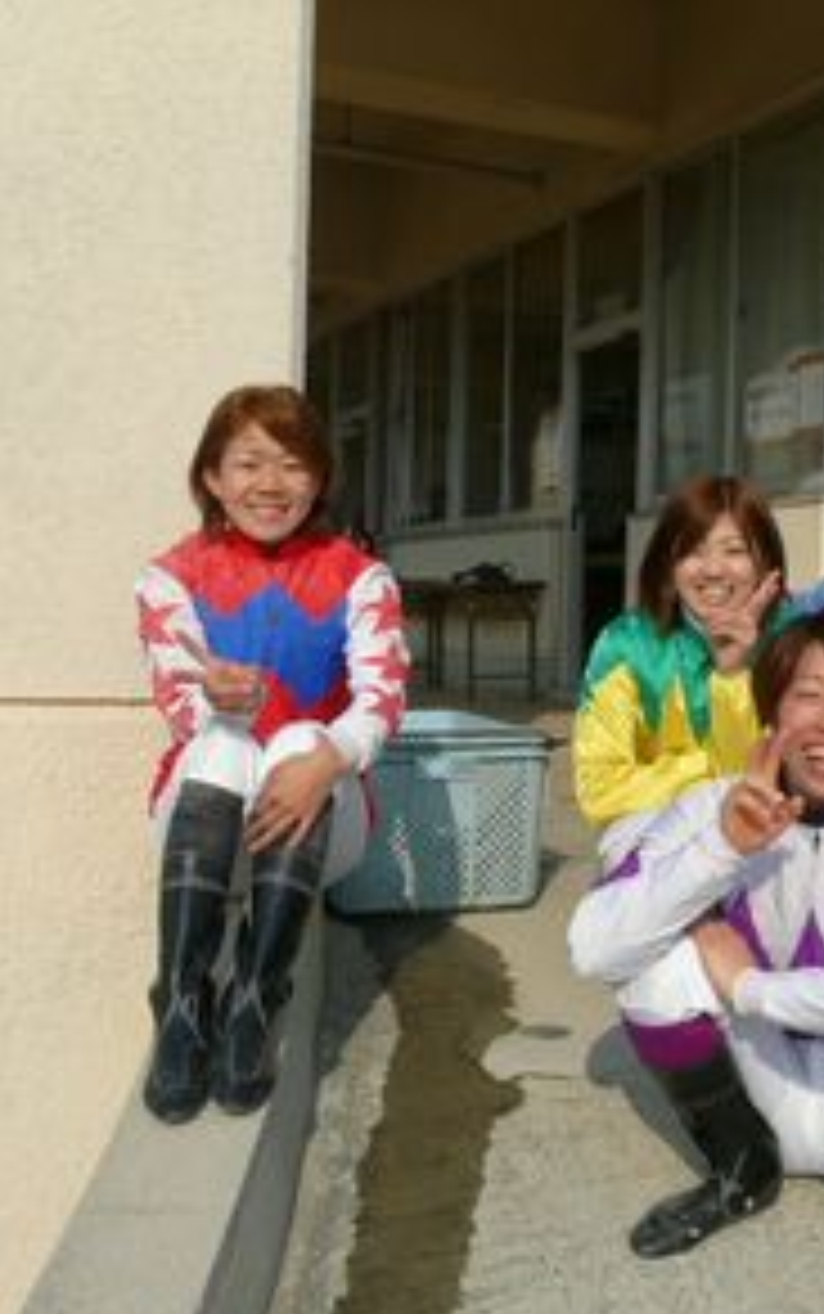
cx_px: 675
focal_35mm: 45
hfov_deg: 28.0
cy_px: 666
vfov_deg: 44.3
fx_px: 1614
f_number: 5.6
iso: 100
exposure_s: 1/640
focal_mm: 4.6
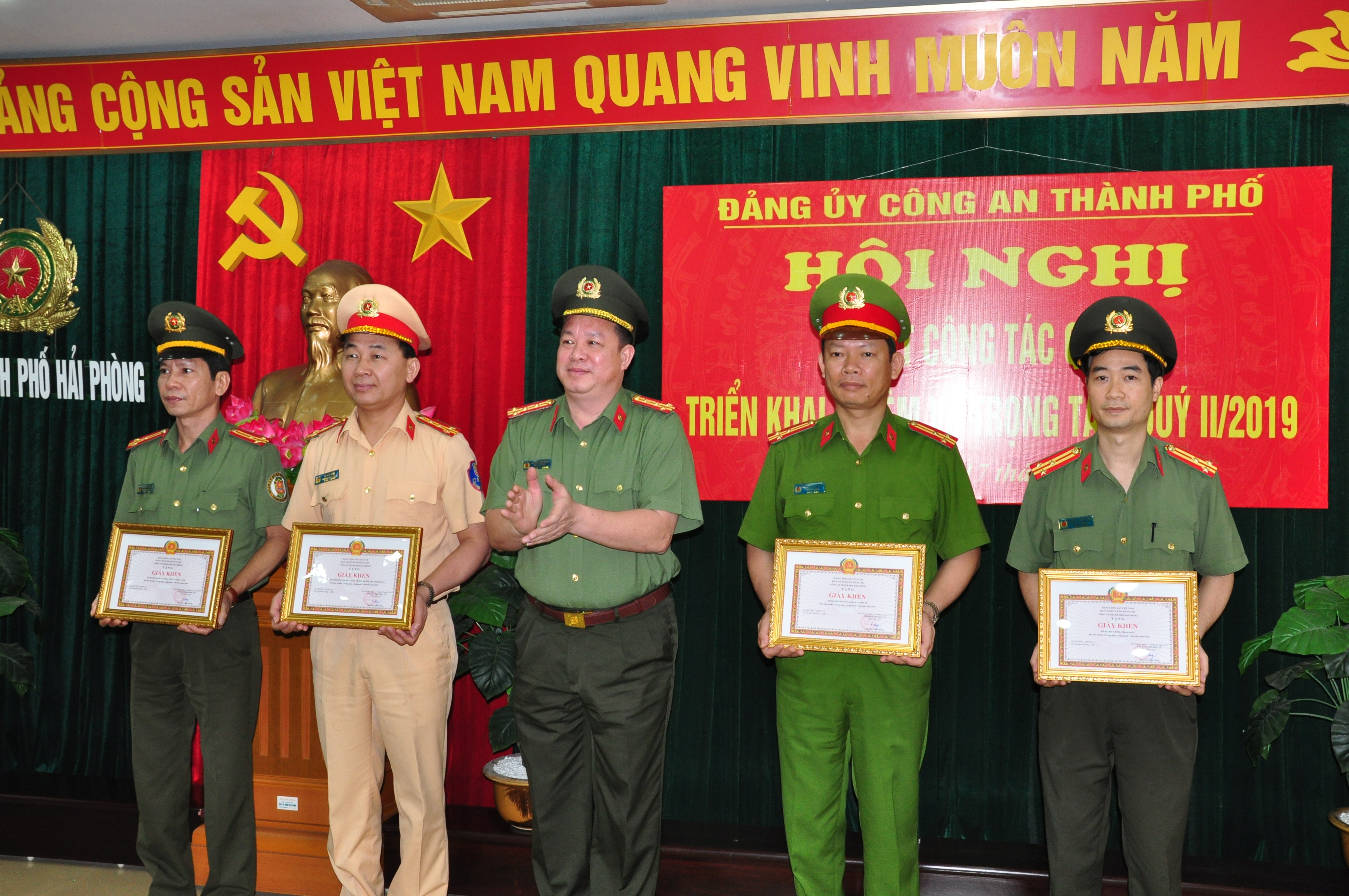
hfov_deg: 54.5
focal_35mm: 35
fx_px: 1310
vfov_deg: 37.8
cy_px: 427
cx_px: 704
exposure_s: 1/60
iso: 800
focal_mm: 22
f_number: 6.3
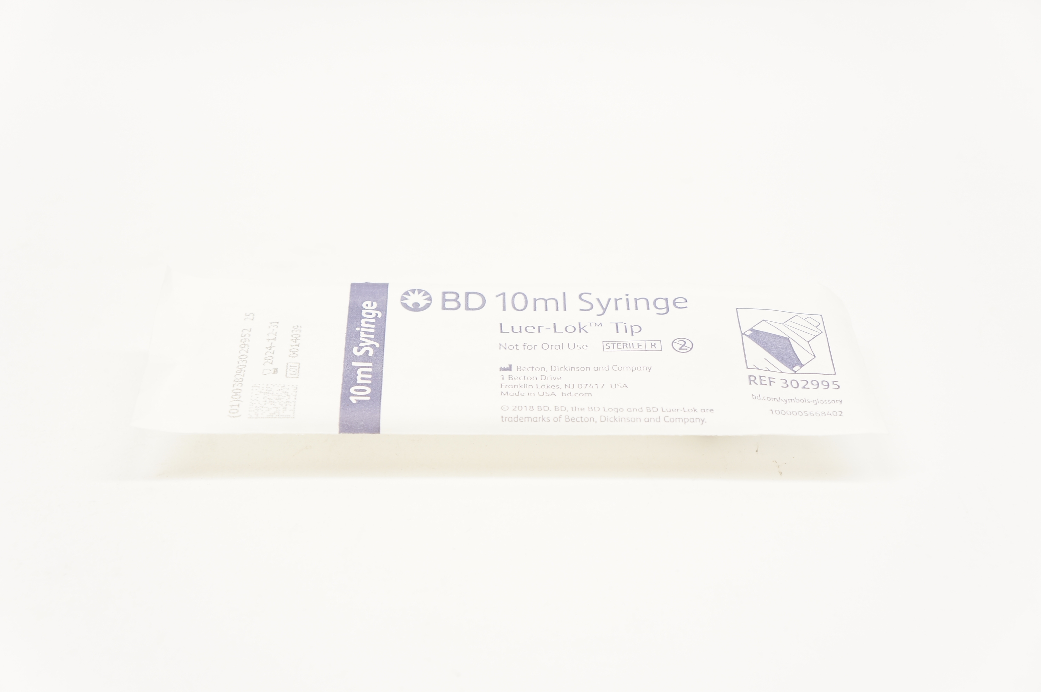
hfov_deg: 36.9
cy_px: 346
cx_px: 520
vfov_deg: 25.0
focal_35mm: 54
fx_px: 1560
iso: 400
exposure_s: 1/40
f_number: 6.3
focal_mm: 36
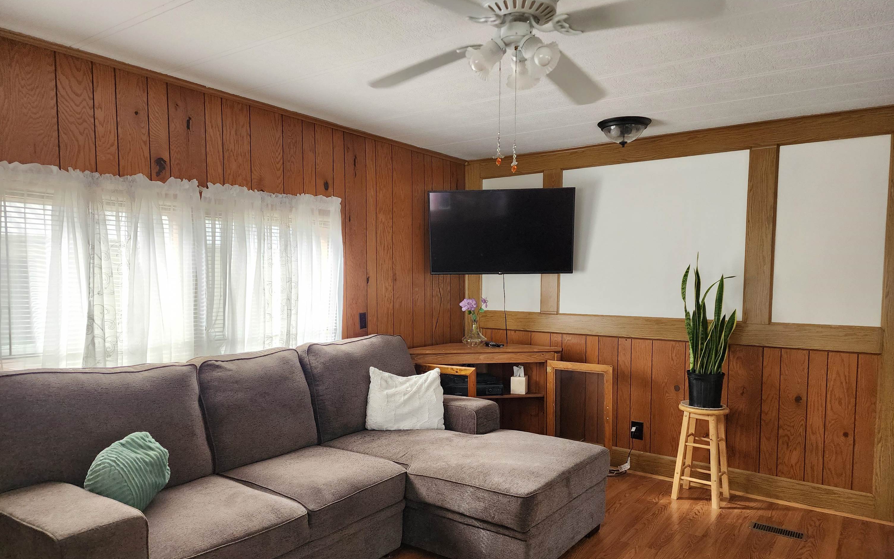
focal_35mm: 25
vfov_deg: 49.1
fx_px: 609
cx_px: 453
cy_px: 317
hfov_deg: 72.5
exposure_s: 1/120
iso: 250
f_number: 1.8
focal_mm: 6.4
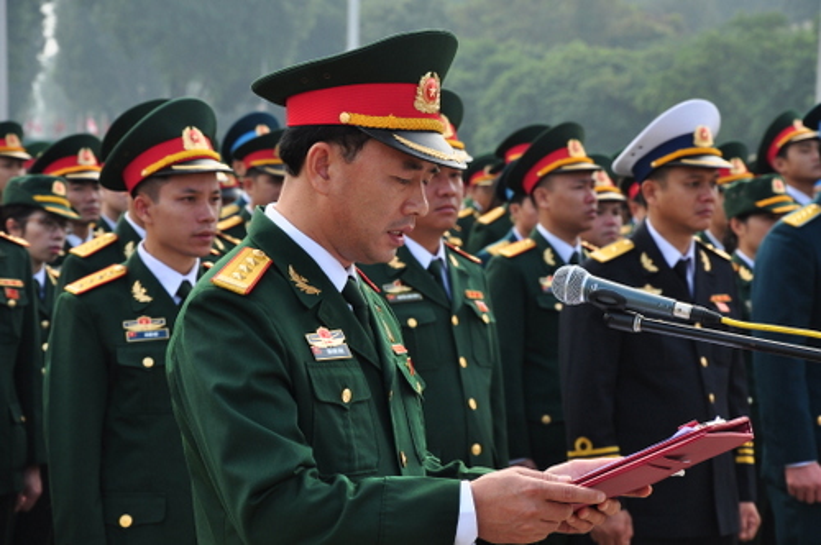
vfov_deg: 10.7
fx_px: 2904
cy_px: 272
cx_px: 410
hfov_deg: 16.1
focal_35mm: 128
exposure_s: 1/125
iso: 250
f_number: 10
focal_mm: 85
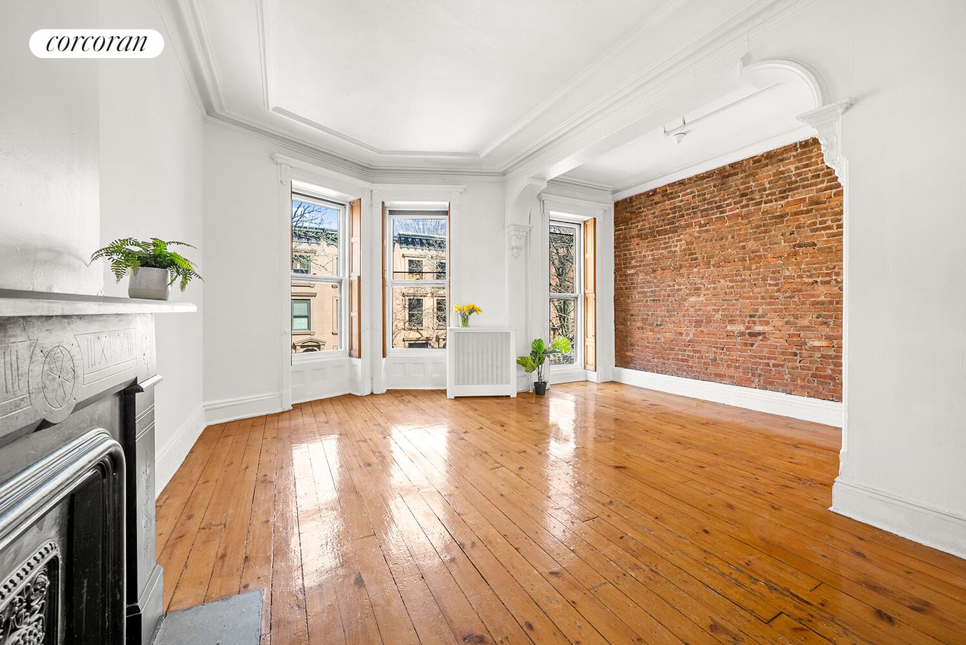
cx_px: 483
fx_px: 376
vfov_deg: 81.3
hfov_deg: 104.2
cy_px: 322
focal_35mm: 14
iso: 200
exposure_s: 1/2
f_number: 7.1
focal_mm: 14
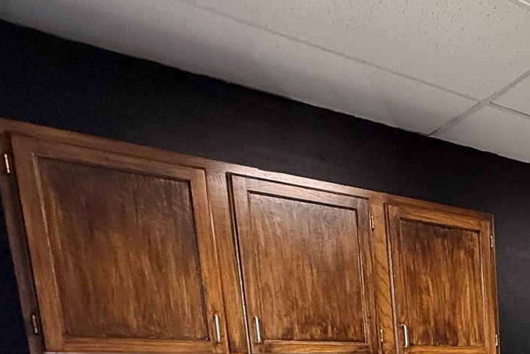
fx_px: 589
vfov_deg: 27.5
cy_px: 468
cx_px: 653
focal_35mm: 40
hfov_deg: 36.2
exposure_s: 1/60
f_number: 2.2
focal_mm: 2.22
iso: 250
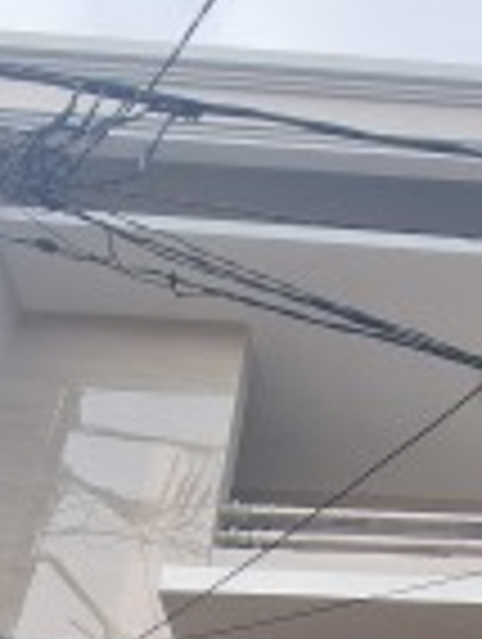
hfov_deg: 31.9
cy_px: 1012
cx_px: 475
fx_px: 777
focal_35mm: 42
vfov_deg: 26.8
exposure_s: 1/1680
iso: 50
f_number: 2.2
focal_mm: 2.2
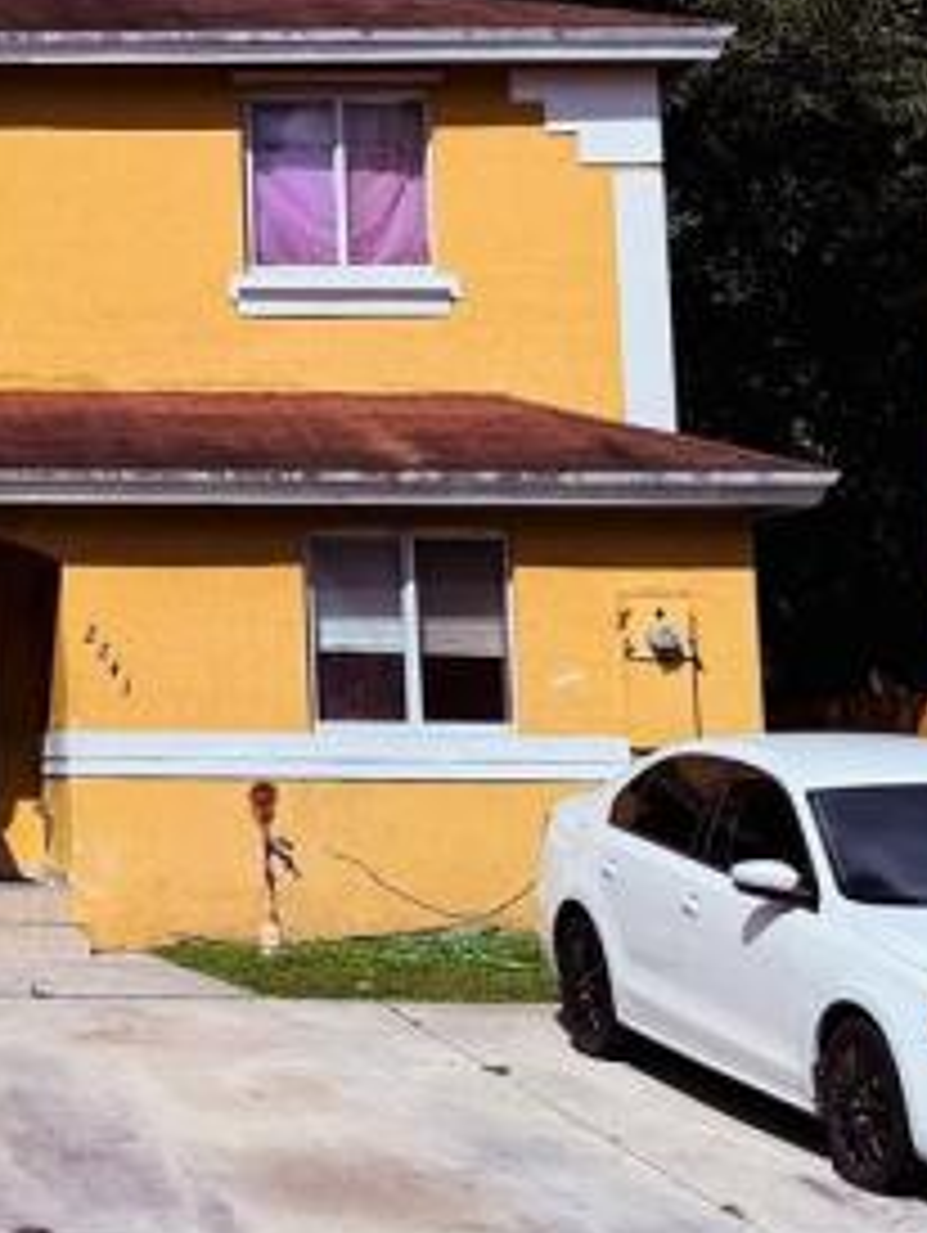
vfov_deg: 23.1
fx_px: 2995
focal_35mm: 84
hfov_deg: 16.1
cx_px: -450
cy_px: 320
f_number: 1.78
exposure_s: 1/11905
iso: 80
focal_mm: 6.76
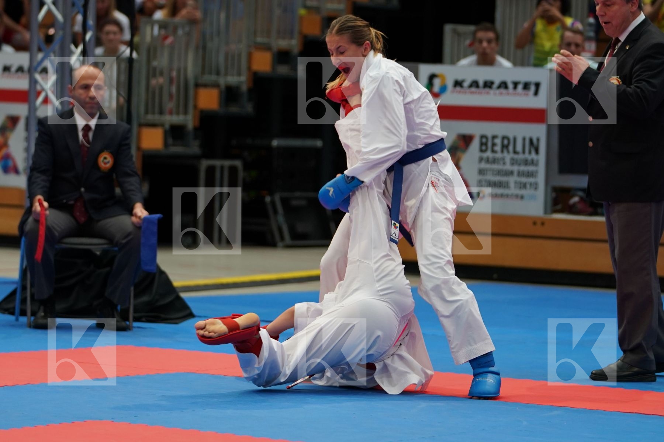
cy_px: 221
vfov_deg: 8.0
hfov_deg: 11.9
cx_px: 332
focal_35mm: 172
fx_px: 3172
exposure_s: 1/800
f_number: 2.8
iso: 1000
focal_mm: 115
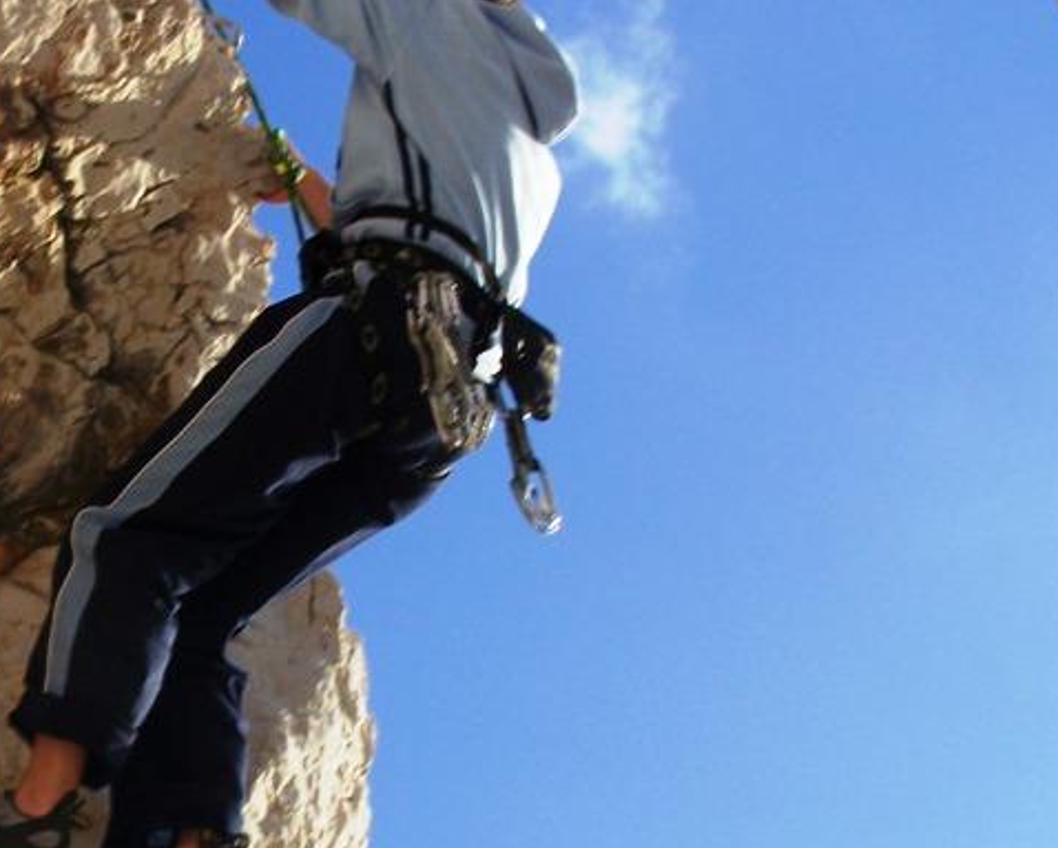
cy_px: 552
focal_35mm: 126
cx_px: 175
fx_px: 3948
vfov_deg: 12.2
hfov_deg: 15.1
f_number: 4.5
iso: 64
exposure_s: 1/320
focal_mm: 11.1
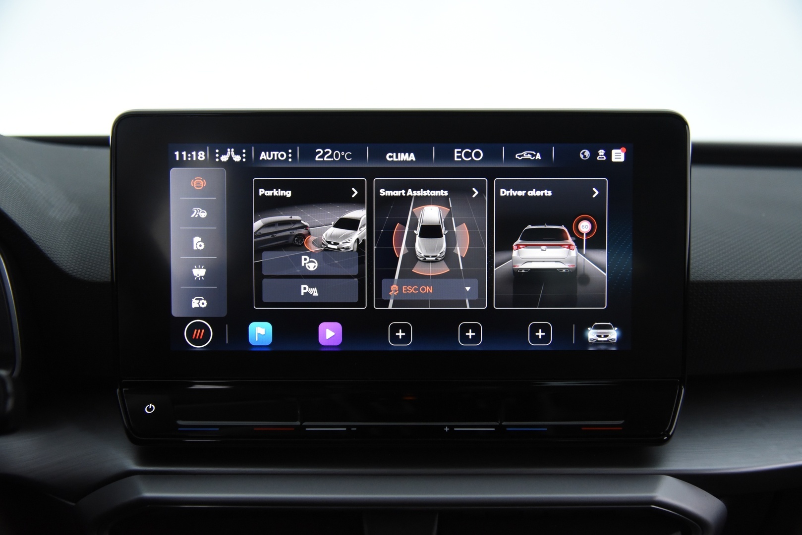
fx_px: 780
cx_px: 401
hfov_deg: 54.4
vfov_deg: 37.9
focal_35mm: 35
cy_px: 268
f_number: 4
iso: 4000
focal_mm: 35
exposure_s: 1/80
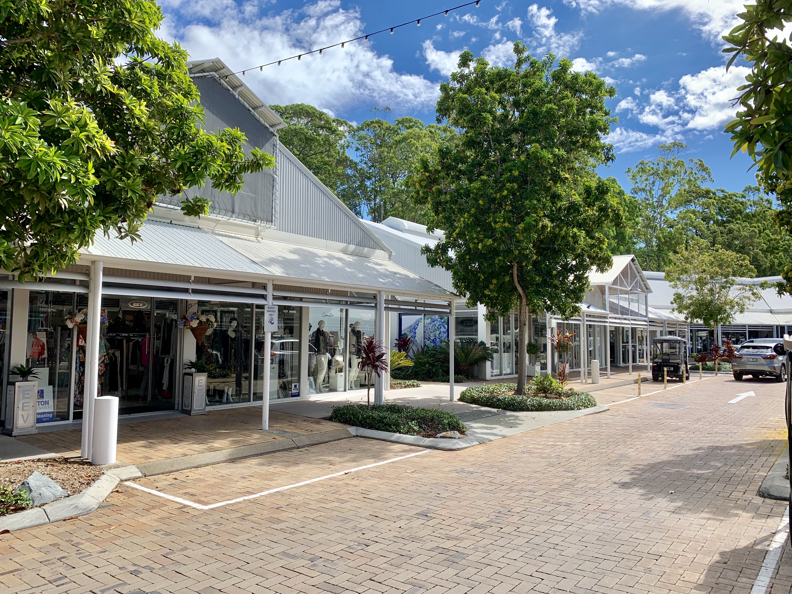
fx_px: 595
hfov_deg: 67.3
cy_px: 297
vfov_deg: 53.1
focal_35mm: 26
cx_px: 396
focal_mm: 4.25
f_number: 1.8
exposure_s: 1/1689
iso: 25
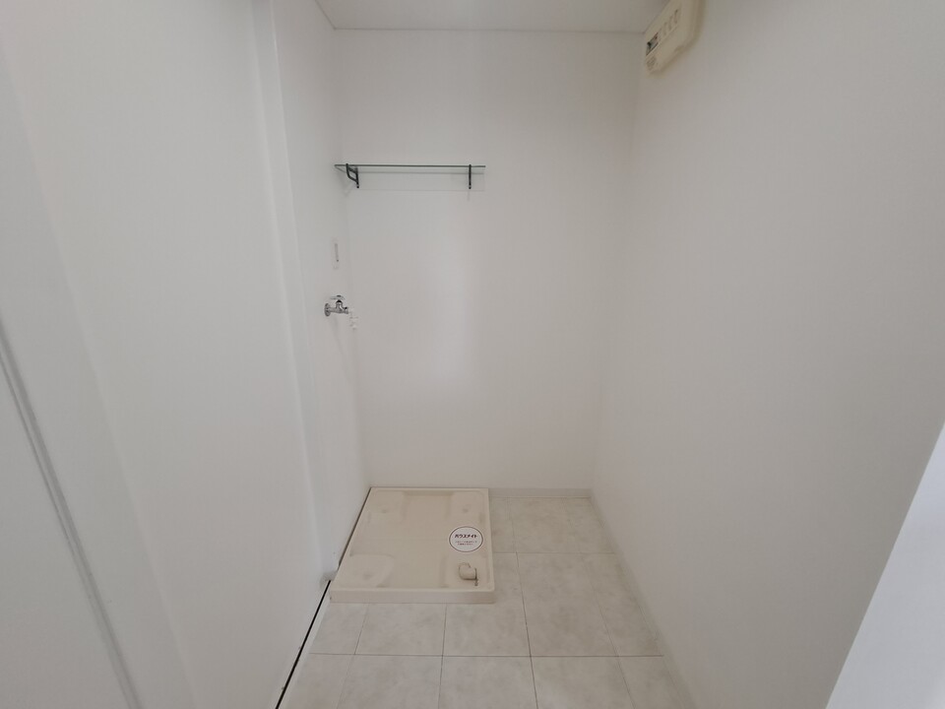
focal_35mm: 13
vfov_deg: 89.9
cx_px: 472
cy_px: 354
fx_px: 355
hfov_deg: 106.2
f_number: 2.2
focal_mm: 1.74
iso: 125
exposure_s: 1/50
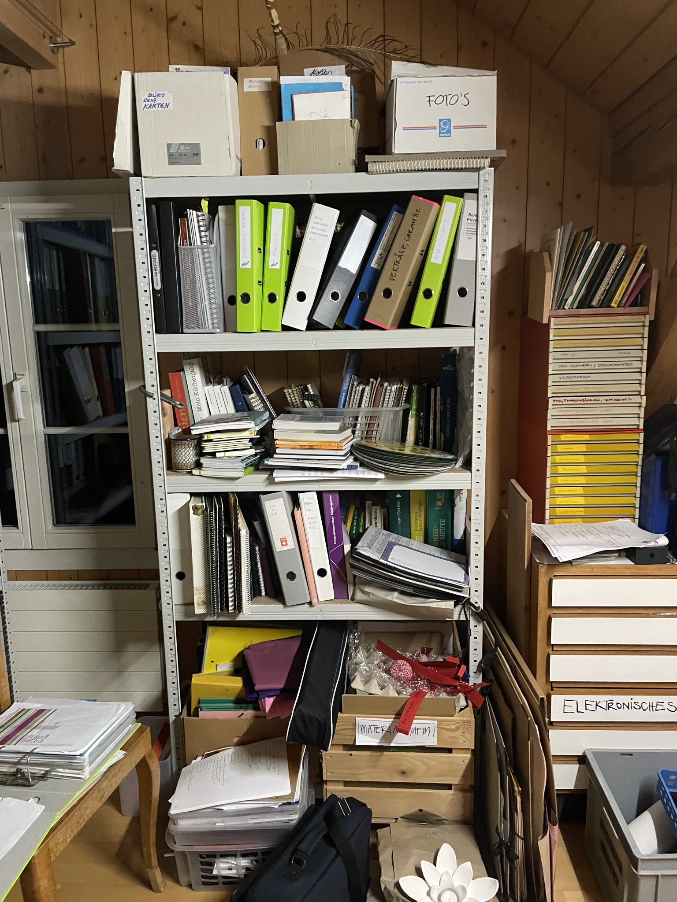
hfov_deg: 53.1
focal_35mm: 26
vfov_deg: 67.3
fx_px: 678
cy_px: 451
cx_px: 338
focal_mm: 4.2
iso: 500
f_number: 1.6
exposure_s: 1/25
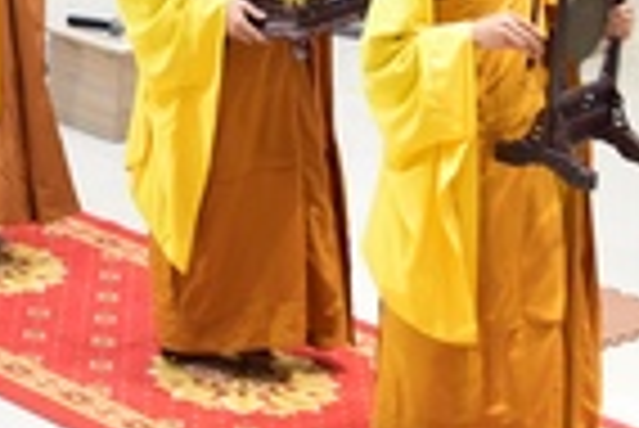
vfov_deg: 9.3
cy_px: -324
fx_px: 2523
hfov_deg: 13.8
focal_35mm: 142
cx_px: -230
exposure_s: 1/40
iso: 800
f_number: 4
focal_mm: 31
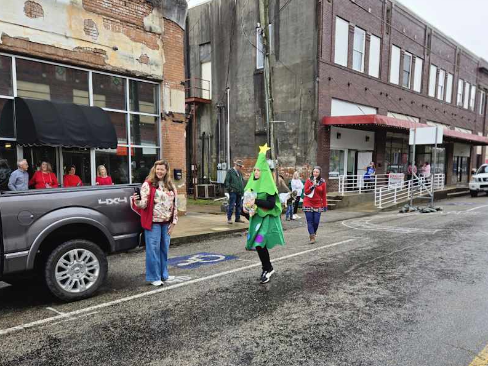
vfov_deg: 47.8
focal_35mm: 29
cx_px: 262
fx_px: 409
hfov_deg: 61.6
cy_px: 226
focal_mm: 5.4
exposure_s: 1/180
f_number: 1.8
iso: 25
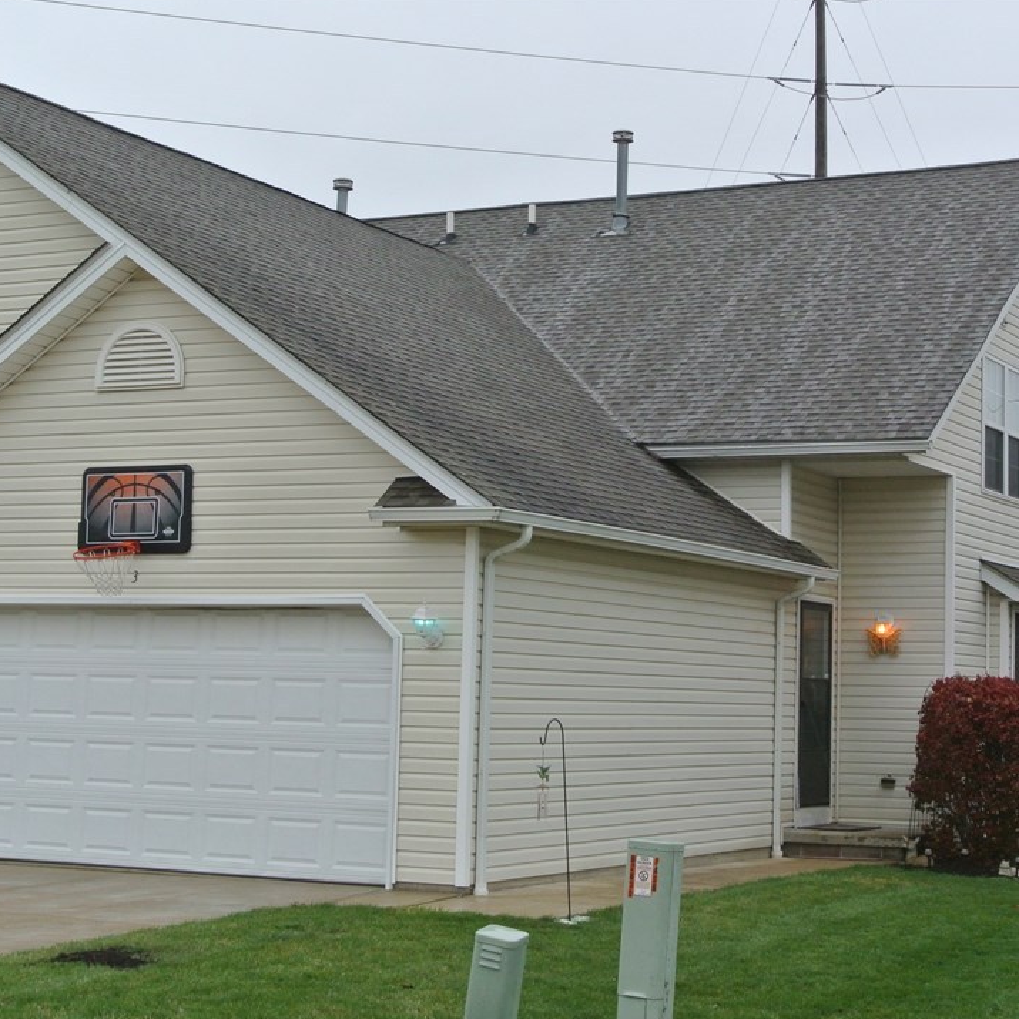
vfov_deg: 25.7
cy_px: 509
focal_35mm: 67
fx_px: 2231
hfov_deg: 25.7
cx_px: 559
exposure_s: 1/60
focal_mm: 19.6
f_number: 4.8
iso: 500
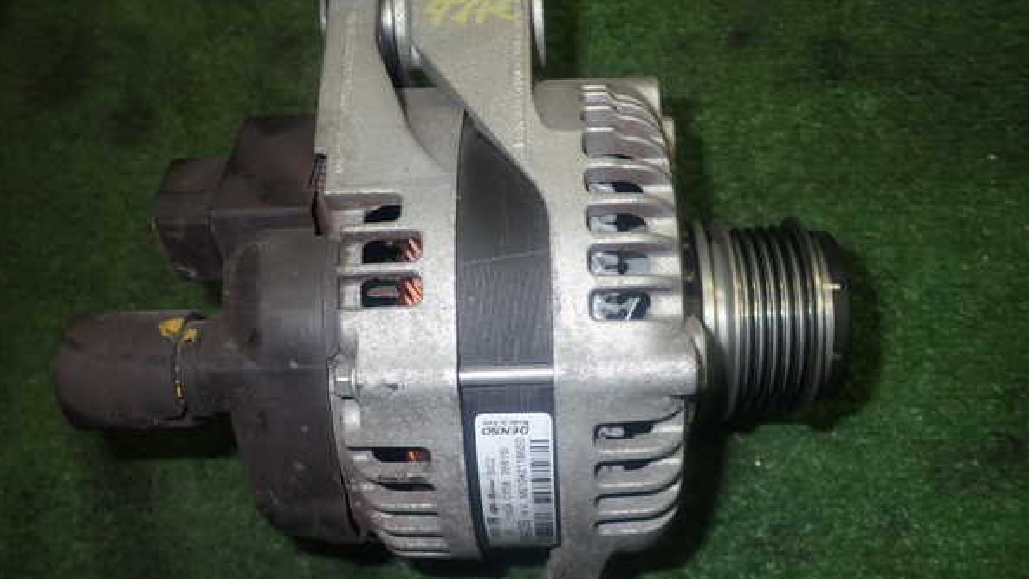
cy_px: 302
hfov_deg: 59.5
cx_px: 513
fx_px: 900
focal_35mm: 33
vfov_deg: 35.6
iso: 200
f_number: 6.3
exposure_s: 1/30
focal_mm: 5.4
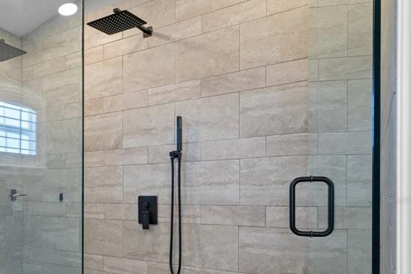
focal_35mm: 32
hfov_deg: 53.0
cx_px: 58
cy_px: 200
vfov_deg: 40.2
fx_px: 365
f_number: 8
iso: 320
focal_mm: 18
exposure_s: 4
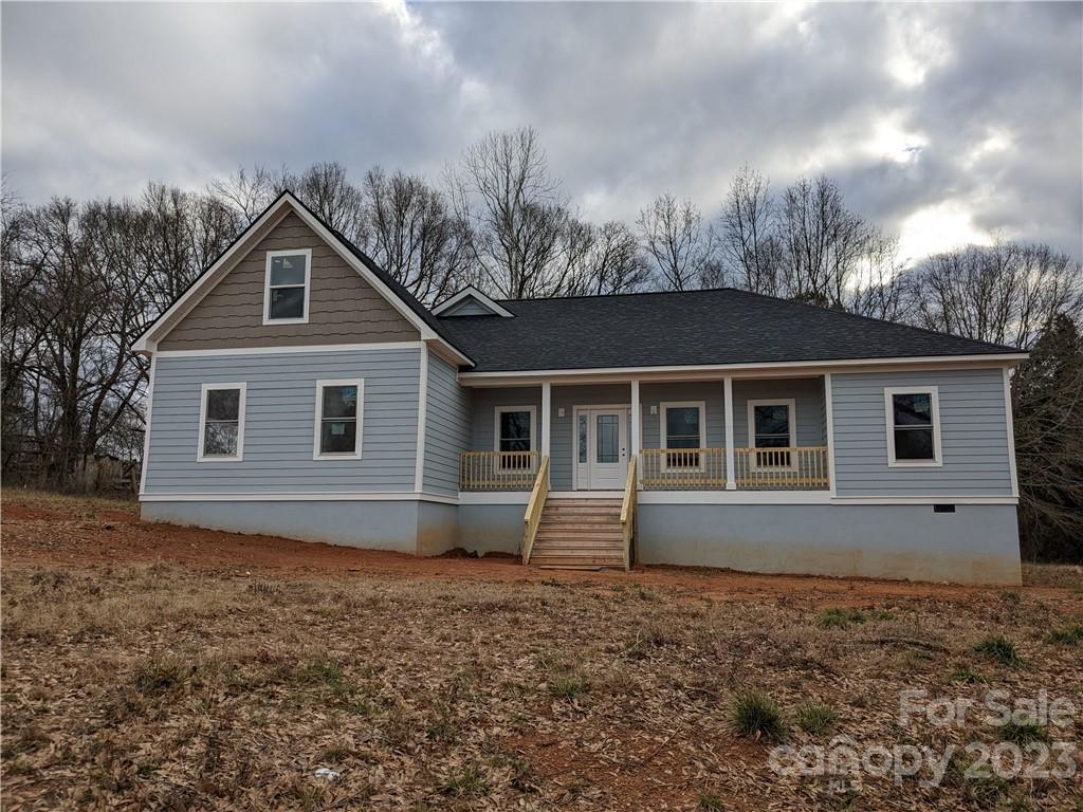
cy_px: 406
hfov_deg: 65.3
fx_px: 845
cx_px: 542
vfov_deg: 51.4
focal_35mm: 27
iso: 46
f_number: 1.73
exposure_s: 1/2597
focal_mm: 4.38
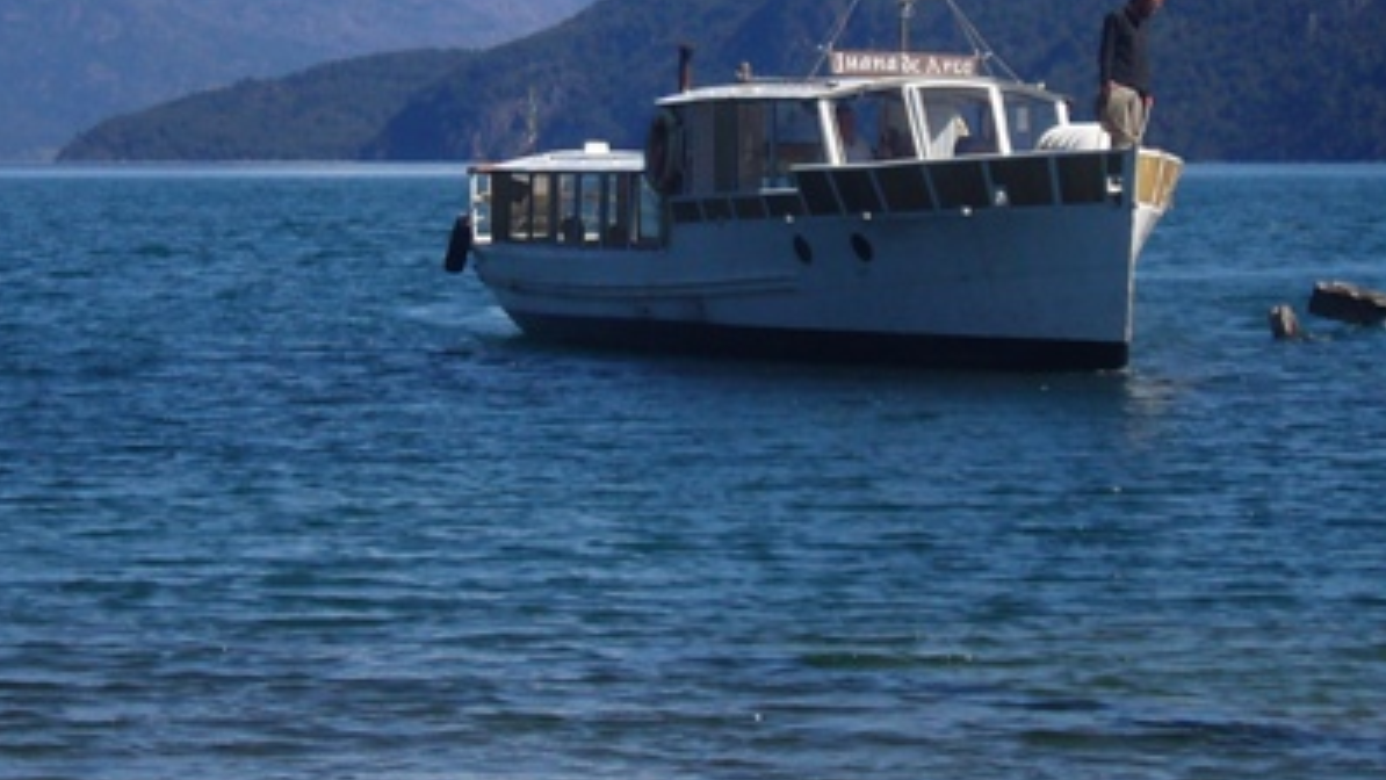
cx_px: 766
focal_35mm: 184
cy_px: 174
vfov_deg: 6.6
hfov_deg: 11.7
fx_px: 6763
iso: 80
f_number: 4.4
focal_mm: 13.9
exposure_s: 1/640
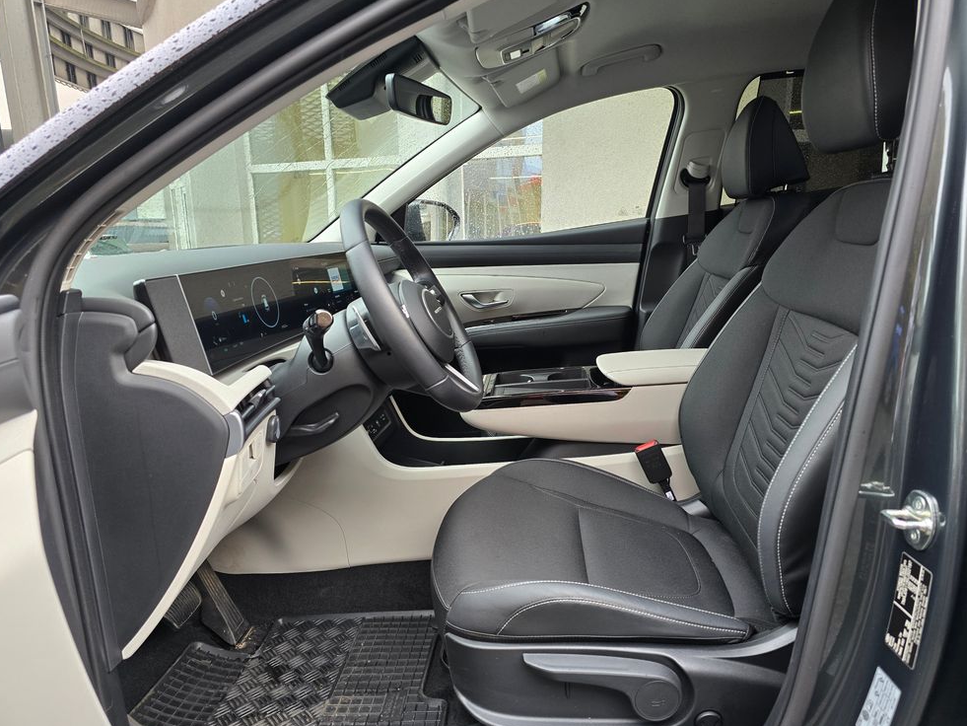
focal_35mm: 24
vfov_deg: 56.8
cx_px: 496
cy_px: 375
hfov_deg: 71.6
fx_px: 671
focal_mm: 6.3
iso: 160
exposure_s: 1/100
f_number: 1.7
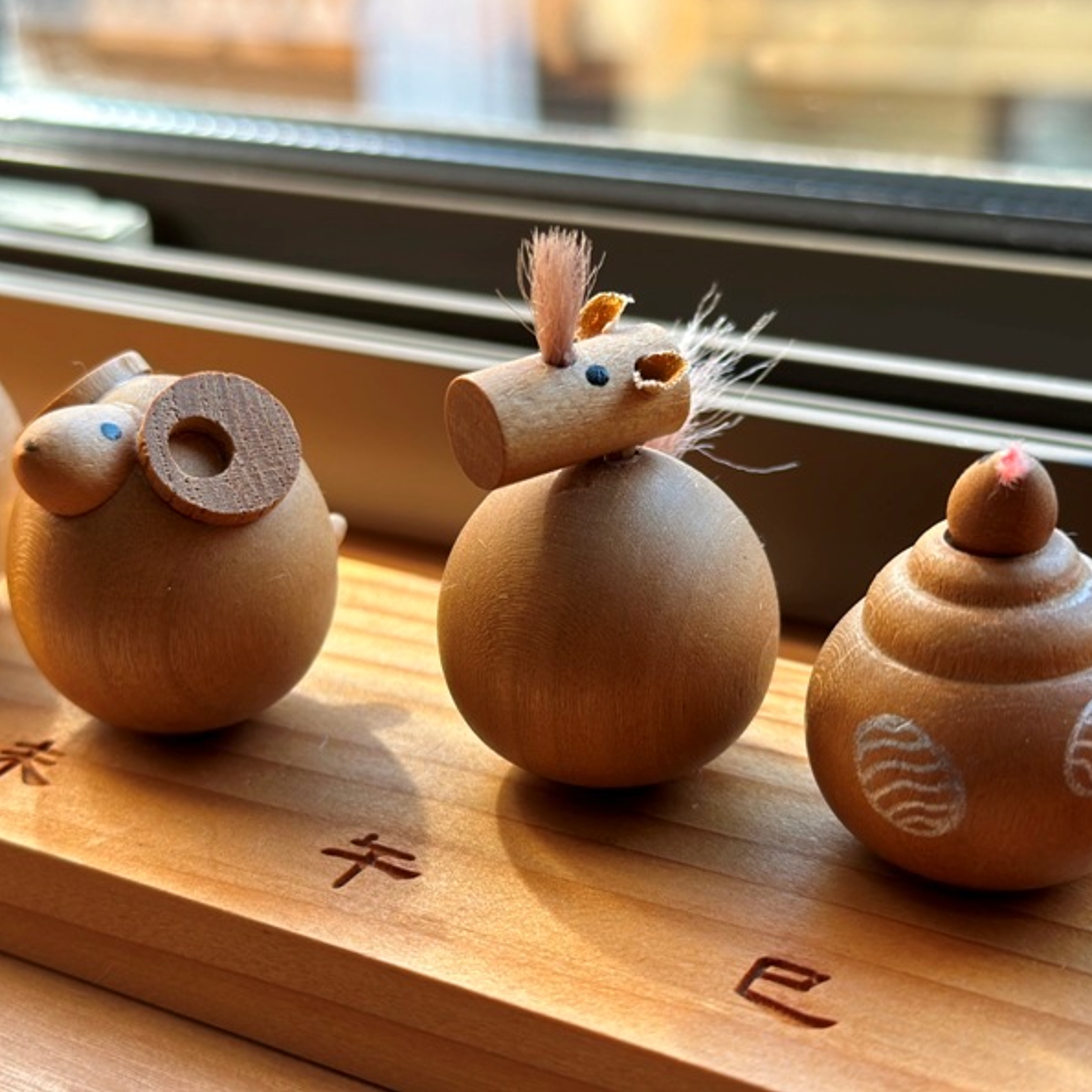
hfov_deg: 30.0
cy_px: 543
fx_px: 2034
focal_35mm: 57
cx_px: 527
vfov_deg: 30.0
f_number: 1.78
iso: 64
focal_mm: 6.86
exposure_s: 1/221
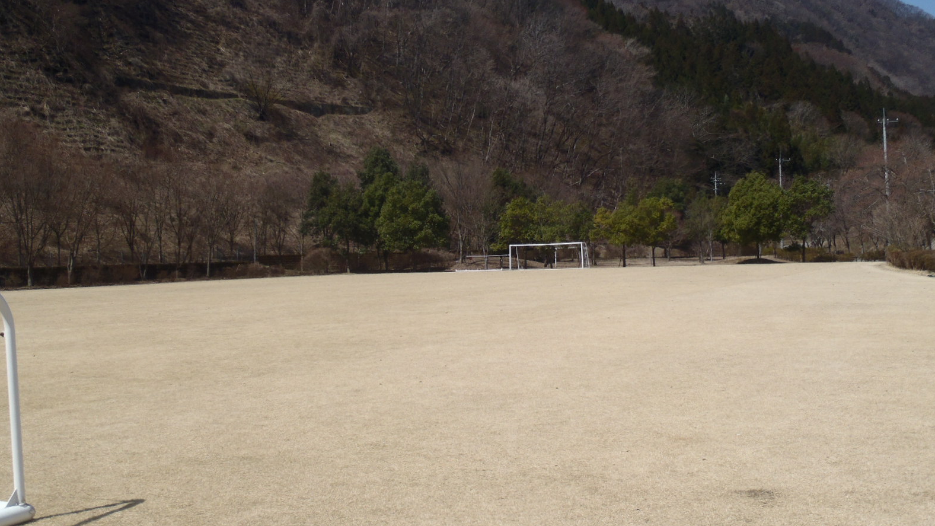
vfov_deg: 28.3
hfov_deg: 48.4
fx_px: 1041
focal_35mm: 42
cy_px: 259
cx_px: 471
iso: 80
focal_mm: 6.83
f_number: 13
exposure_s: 1/100
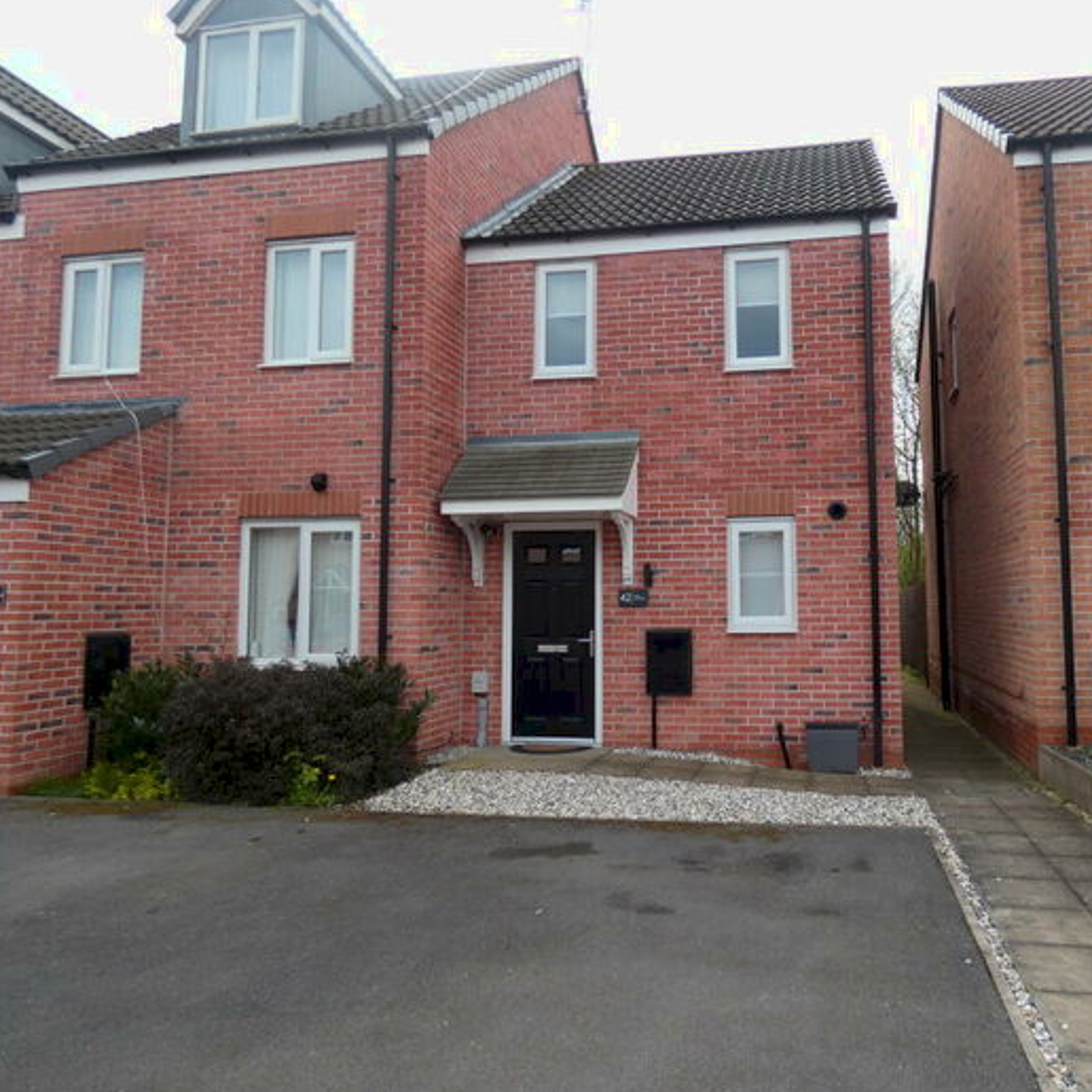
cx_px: 684
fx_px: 857
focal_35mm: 24
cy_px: 541
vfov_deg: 65.0
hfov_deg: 64.1
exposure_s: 1/640
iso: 80
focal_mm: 3.6
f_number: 2.8
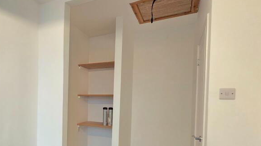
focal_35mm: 25
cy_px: 102
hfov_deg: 67.0
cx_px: 51
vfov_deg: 45.0
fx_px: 173
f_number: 2.2
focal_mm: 2.2
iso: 250
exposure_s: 1/50
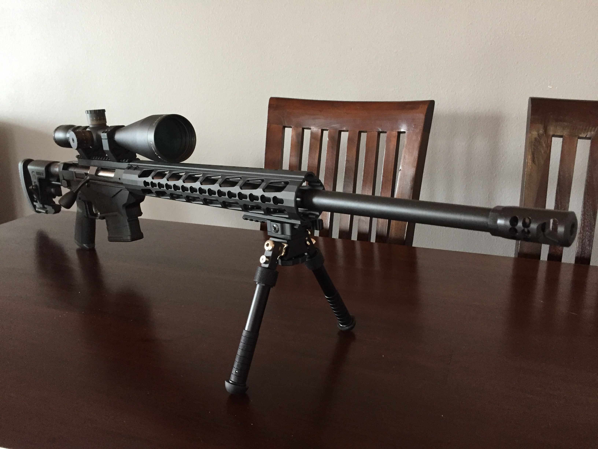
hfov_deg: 61.7
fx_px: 501
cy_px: 224
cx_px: 299
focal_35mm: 29
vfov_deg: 48.2
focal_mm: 4.15
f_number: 2.2
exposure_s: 1/24
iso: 250
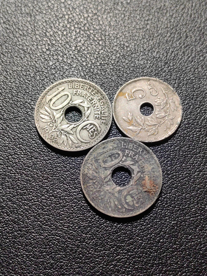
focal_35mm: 48
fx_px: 383
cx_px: 104
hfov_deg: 30.3
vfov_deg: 39.7
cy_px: 138
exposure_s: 1/100
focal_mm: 5.75
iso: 100
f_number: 2
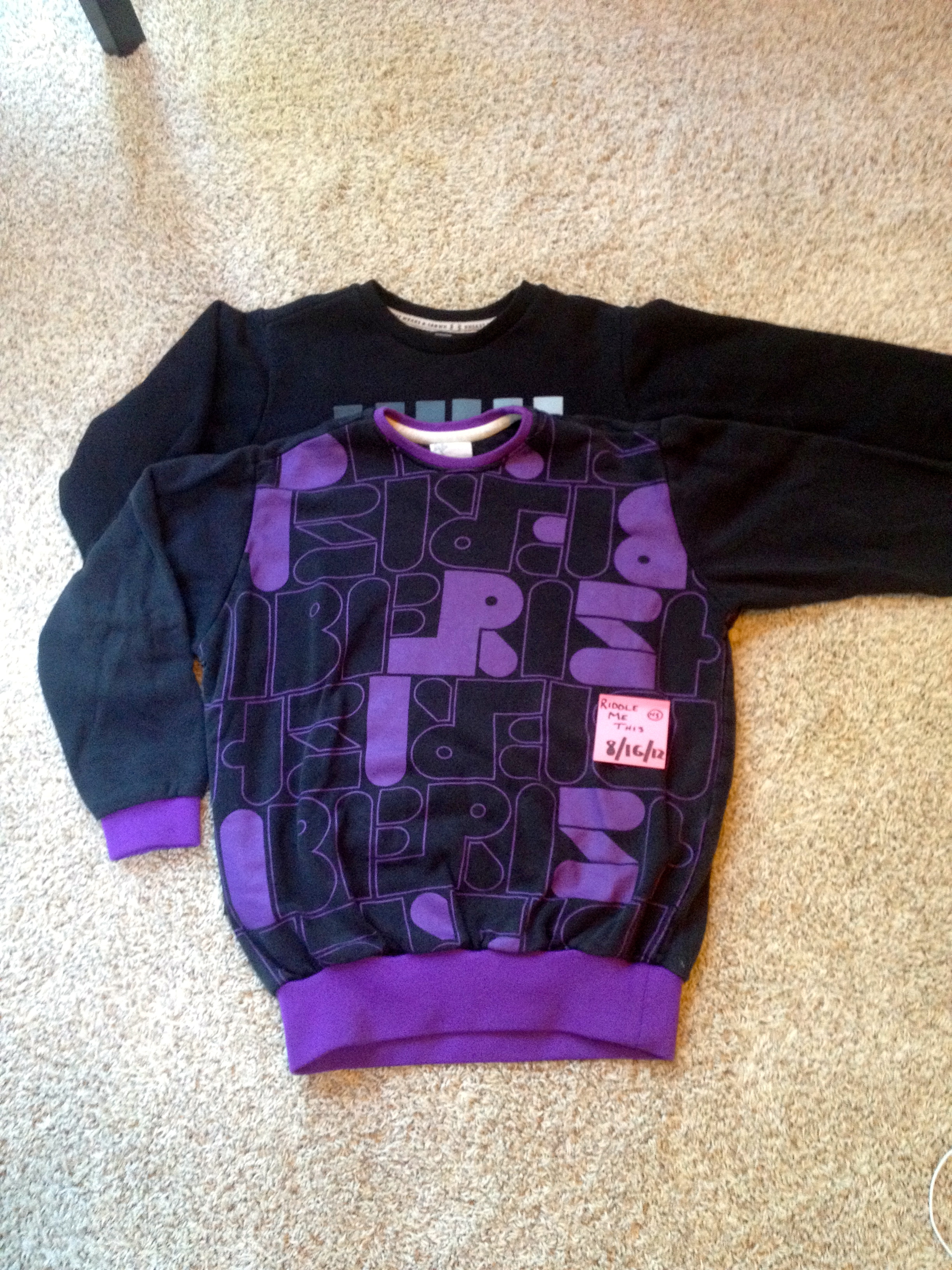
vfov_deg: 52.6
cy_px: 635
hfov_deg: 40.7
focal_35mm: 35
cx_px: 476
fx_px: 1283
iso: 320
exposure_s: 1/20
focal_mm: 4.28
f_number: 2.4
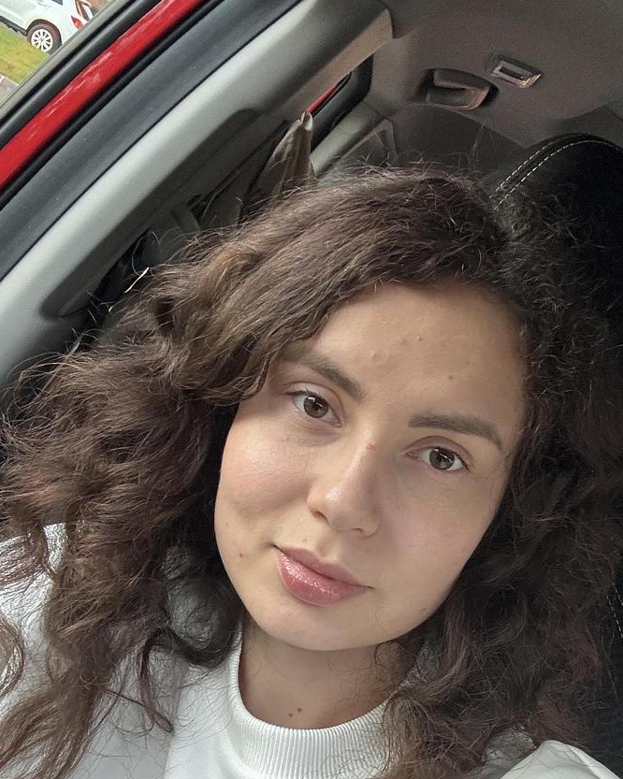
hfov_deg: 33.3
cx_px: 376
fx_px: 1038
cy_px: 512
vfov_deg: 40.7
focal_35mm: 45
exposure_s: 1/60
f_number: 1.9
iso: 200
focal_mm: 2.69
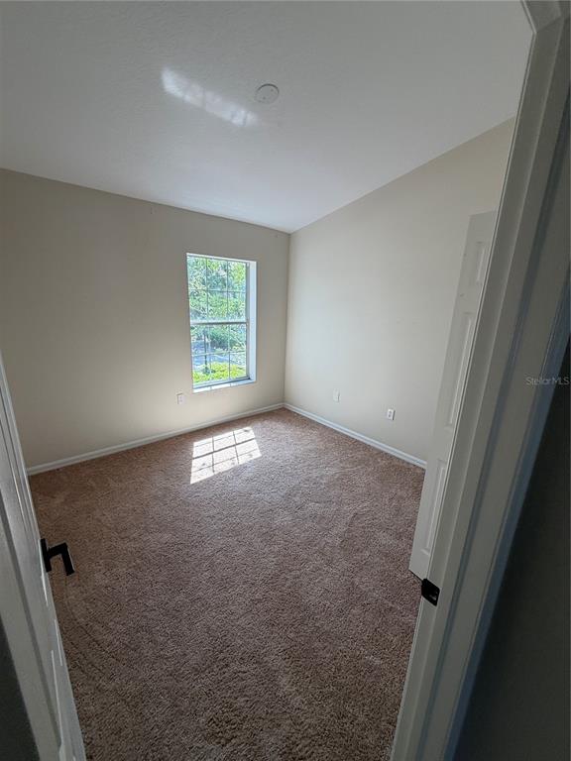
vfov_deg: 102.1
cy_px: 380
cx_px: 286
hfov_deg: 85.7
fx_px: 308
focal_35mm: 14
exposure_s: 1/121
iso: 50
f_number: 2.2
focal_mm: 2.22
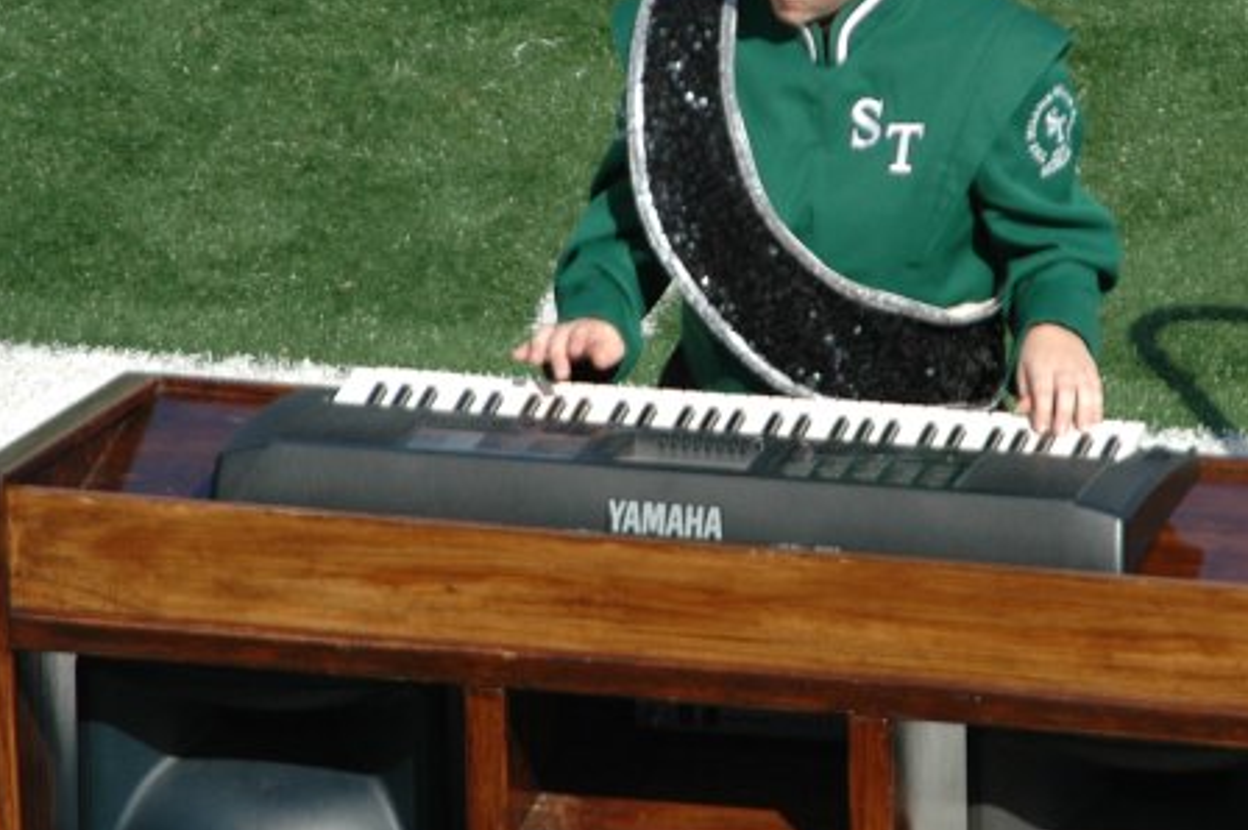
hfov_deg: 1.9
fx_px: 37134
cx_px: 813
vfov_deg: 1.3
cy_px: 234
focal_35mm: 1072
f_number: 5.6
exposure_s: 1/1000
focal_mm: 400
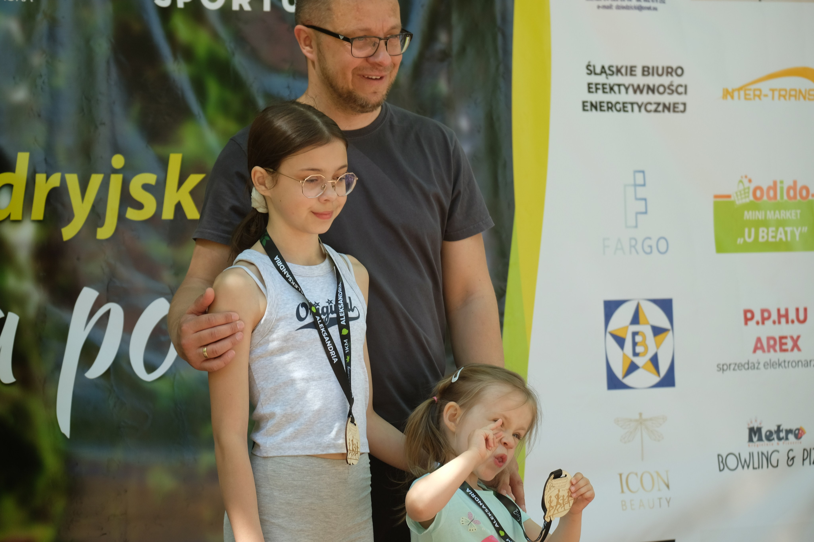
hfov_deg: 13.7
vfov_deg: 9.1
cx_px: 407
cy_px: 271
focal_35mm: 150
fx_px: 3392
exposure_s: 1/160
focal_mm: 100
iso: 200
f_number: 4.5
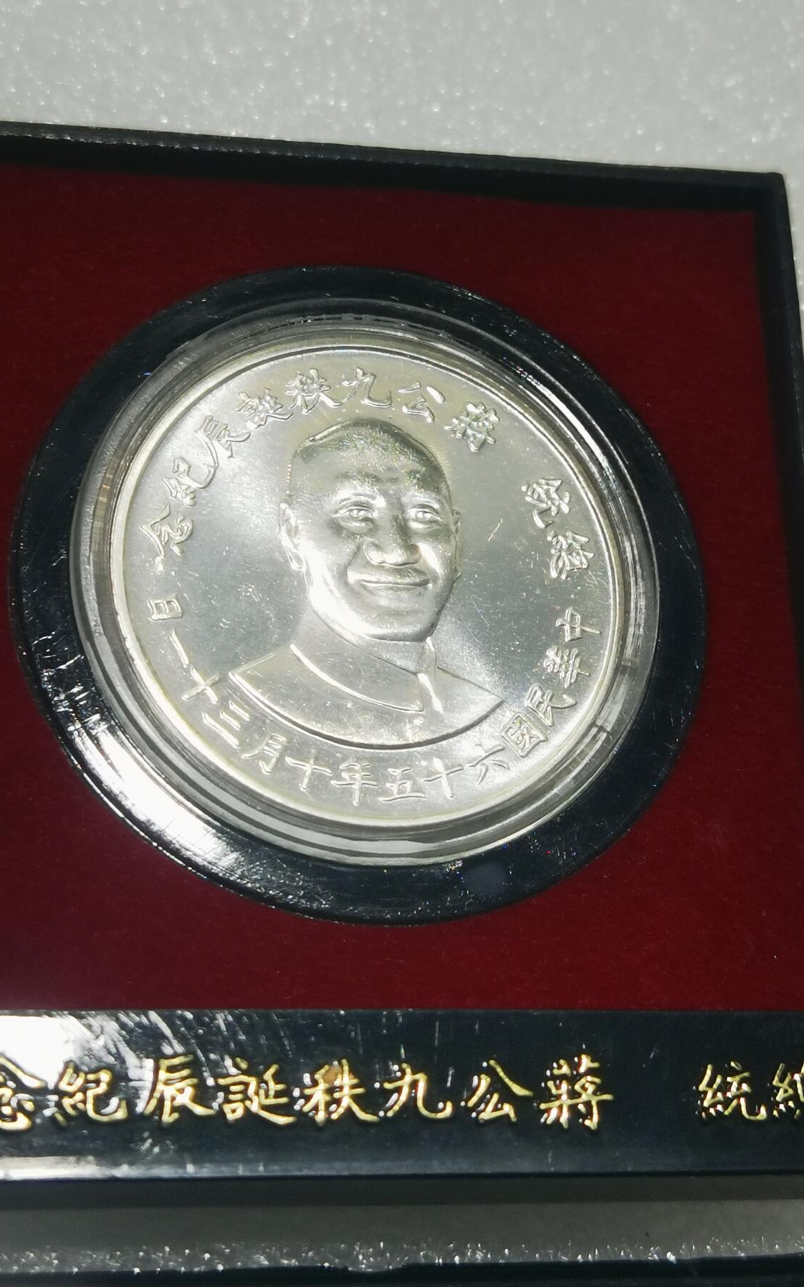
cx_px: 442
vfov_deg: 30.2
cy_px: 644
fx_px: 2385
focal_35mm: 68
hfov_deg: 19.1
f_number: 1.9
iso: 64
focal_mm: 6.67
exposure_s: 1/100
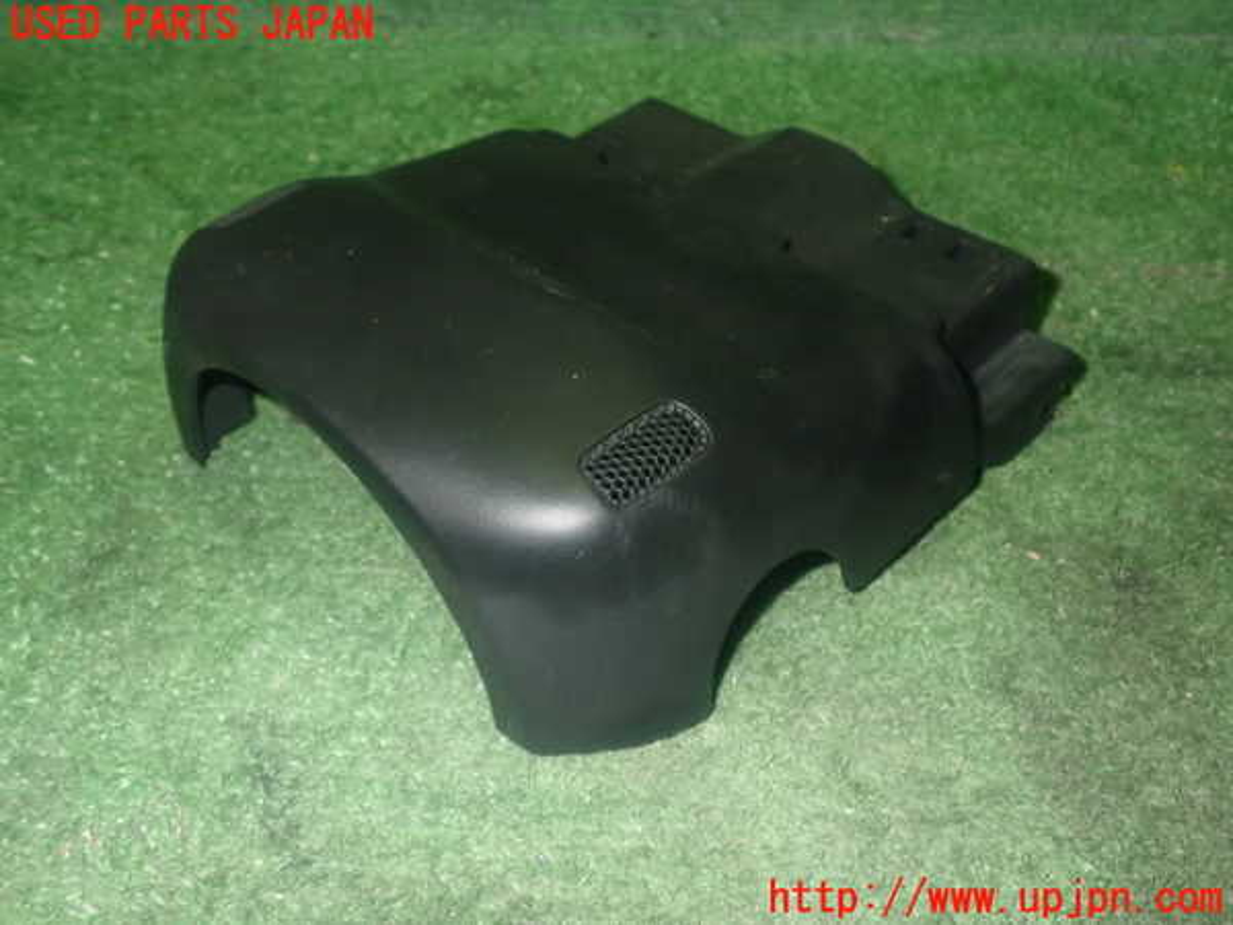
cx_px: 616
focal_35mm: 36
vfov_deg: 39.7
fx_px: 1282
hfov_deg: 51.4
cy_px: 462
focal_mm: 6.37
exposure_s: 1/40
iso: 800
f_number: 7.1
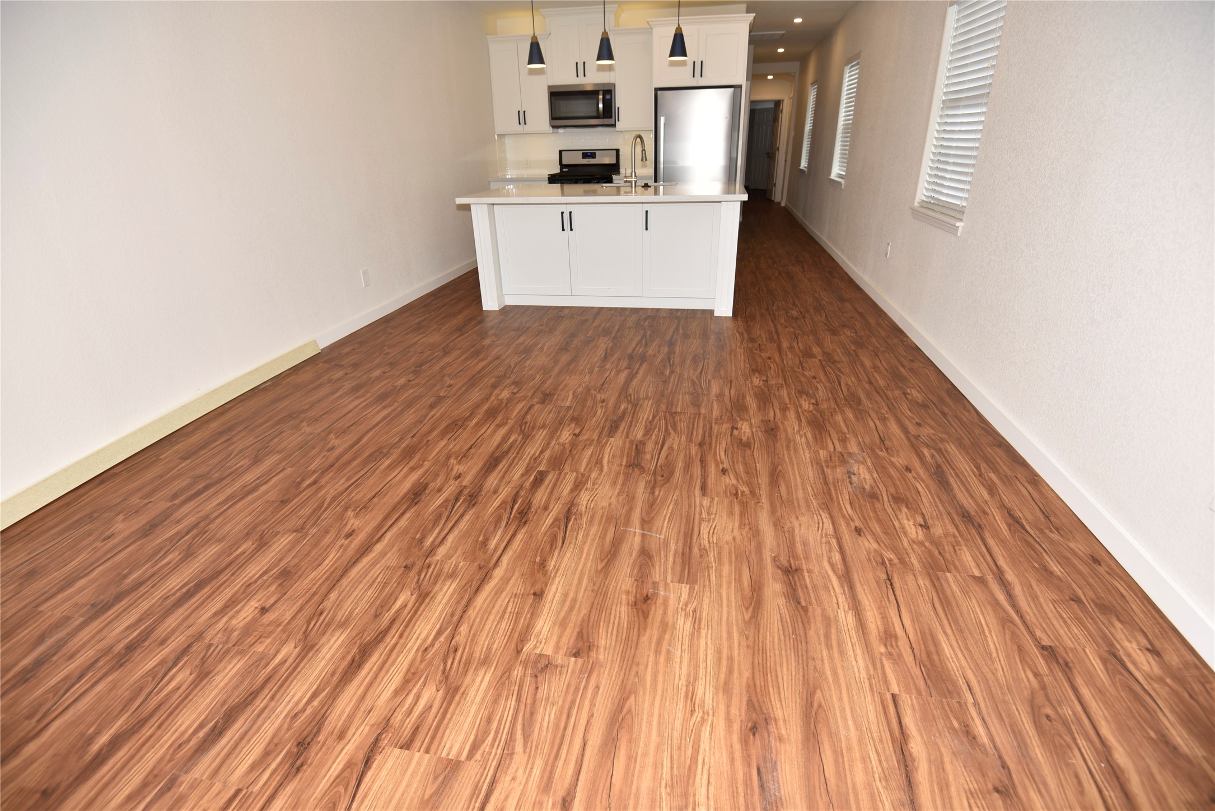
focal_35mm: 16
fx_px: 540
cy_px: 406
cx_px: 608
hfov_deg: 96.7
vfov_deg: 73.8
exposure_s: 1/60
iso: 100
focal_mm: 16
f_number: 4
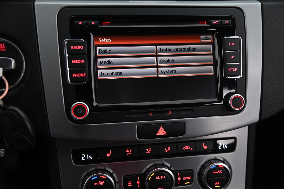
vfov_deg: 33.3
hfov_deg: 48.5
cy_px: 94
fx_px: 315
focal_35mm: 40
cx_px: 142
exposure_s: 1/25
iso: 2000
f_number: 4
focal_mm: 40
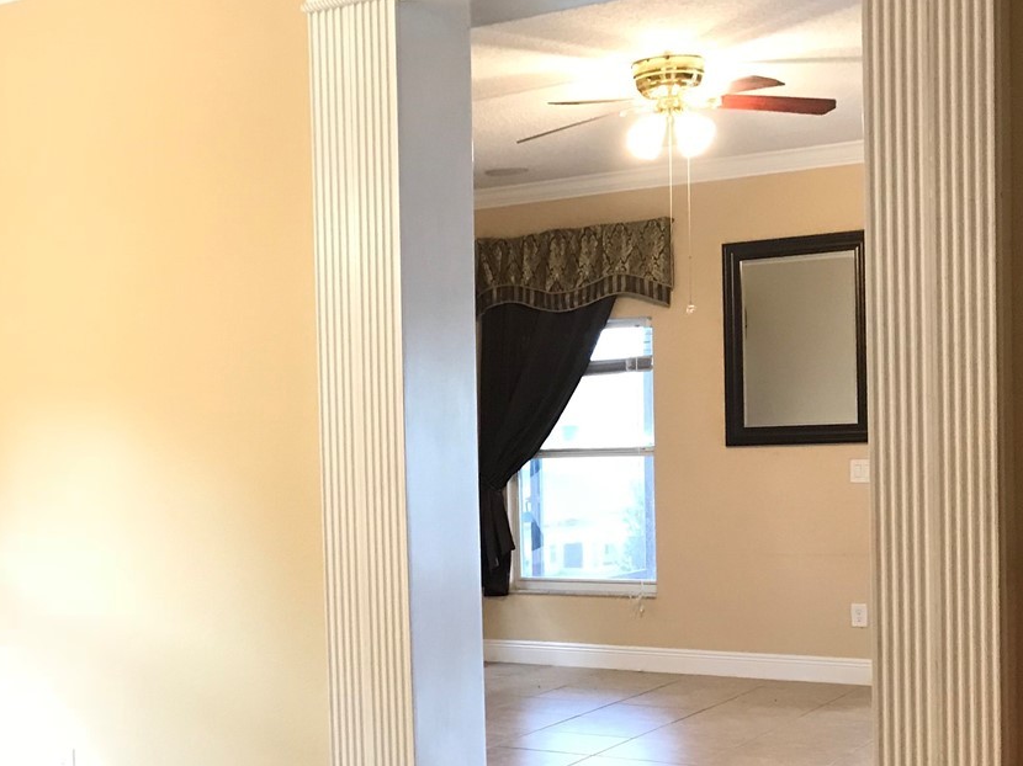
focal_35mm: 54
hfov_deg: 34.6
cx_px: 224
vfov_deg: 26.8
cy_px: 541
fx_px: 1595
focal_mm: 3.99
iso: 64
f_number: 1.8
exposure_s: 1/15
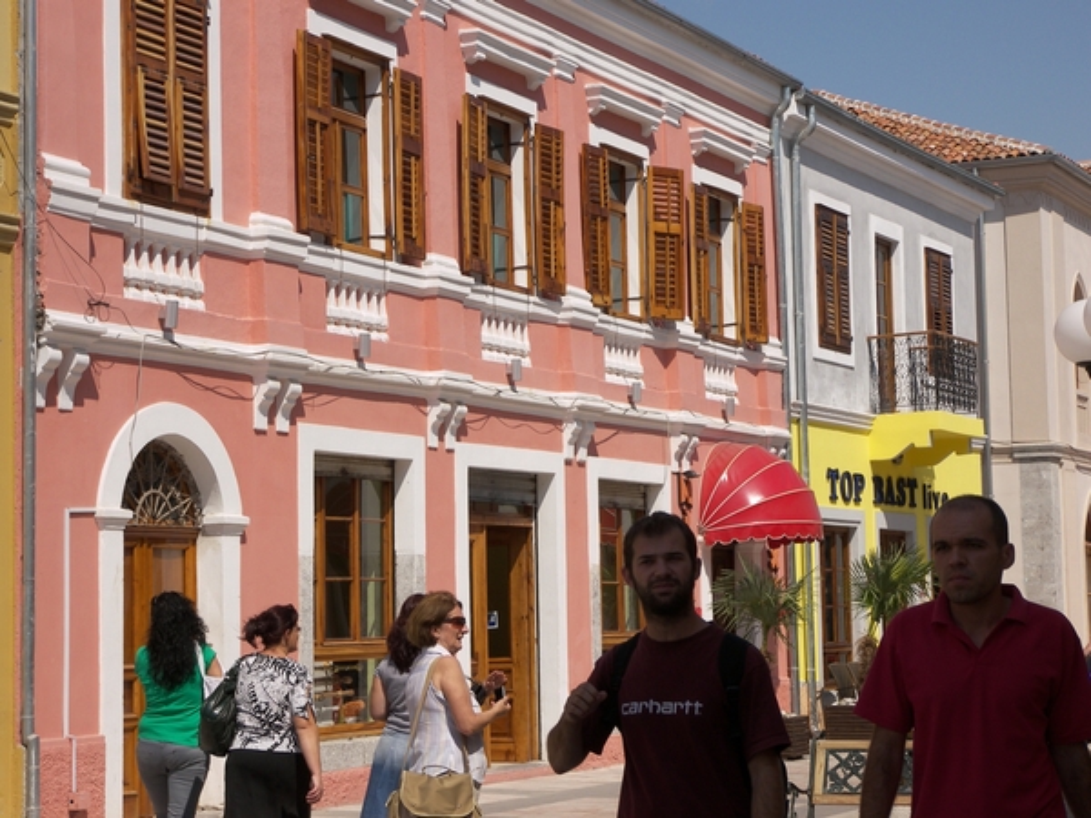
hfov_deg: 23.8
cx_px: 546
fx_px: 2584
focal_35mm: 82
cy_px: 409
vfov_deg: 18.0
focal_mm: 17.3
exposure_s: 1/1250
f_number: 4
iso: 50
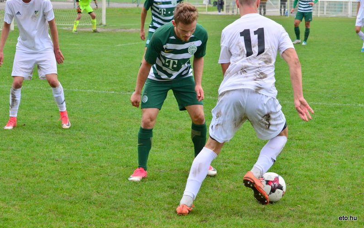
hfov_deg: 19.3
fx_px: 1071
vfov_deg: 12.1
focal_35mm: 108
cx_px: 182
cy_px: 107
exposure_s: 1/1000
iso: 1000
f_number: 7.1
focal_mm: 70
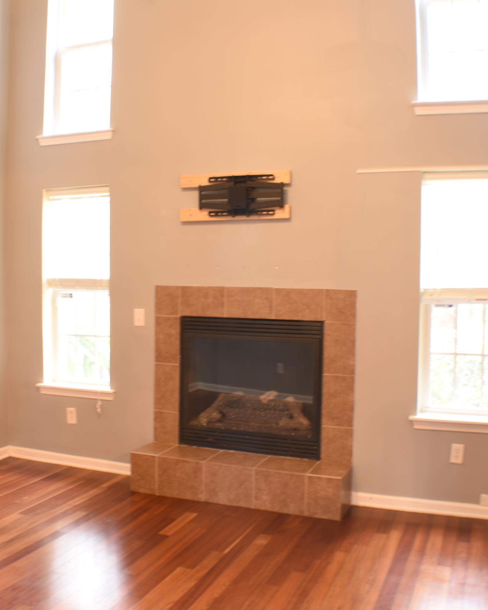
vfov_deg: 36.7
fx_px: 921
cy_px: 304
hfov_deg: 29.5
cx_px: 170
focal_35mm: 51
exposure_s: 3
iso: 100
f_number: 7.1
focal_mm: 24
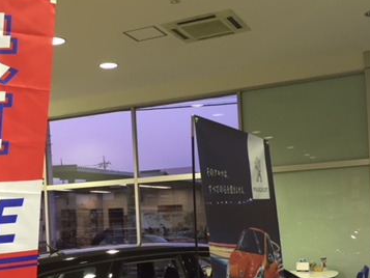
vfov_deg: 27.7
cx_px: 144
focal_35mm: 52
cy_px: 205
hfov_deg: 36.6
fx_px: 556
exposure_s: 1/33
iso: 100
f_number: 2.2
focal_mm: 4.15
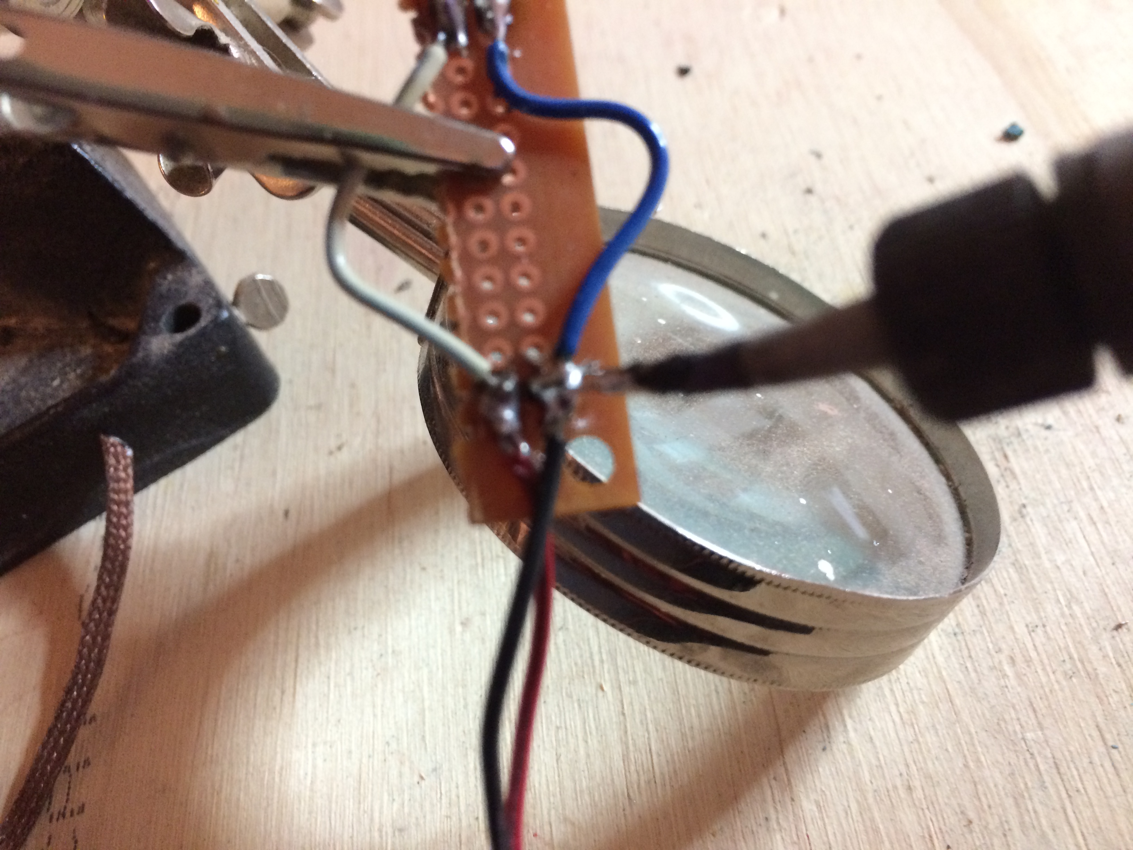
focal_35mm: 29
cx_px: 566
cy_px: 425
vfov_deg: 48.2
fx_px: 949
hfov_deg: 61.7
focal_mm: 4.15
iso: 200
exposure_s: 1/30
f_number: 2.2
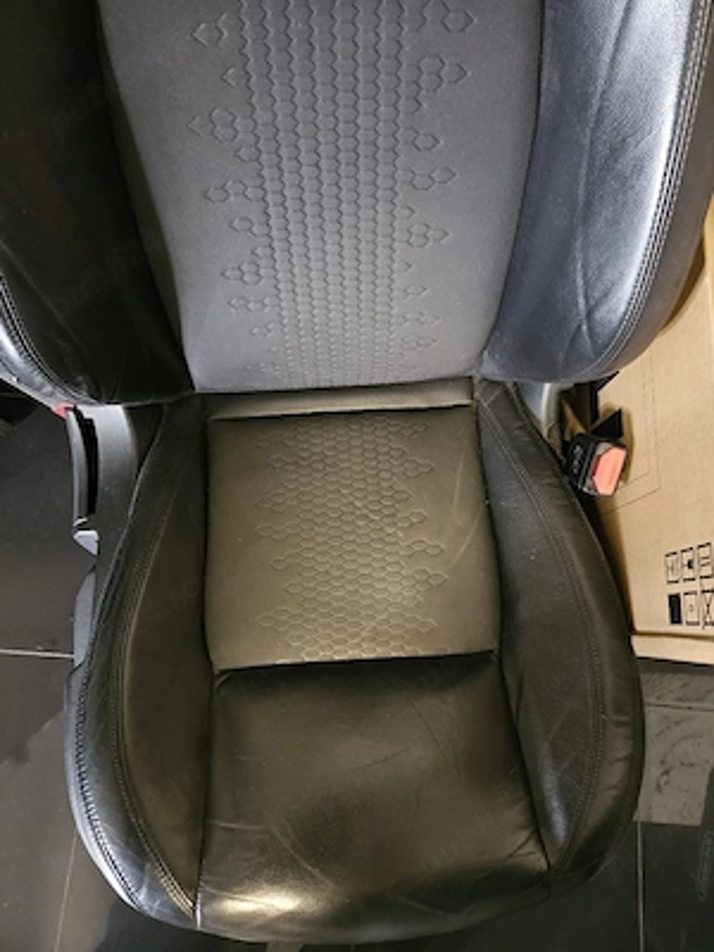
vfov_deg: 73.9
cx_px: 357
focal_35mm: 23
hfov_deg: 58.9
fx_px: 633
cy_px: 476
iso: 1600
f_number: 1.8
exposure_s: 1/16.7
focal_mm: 5.4
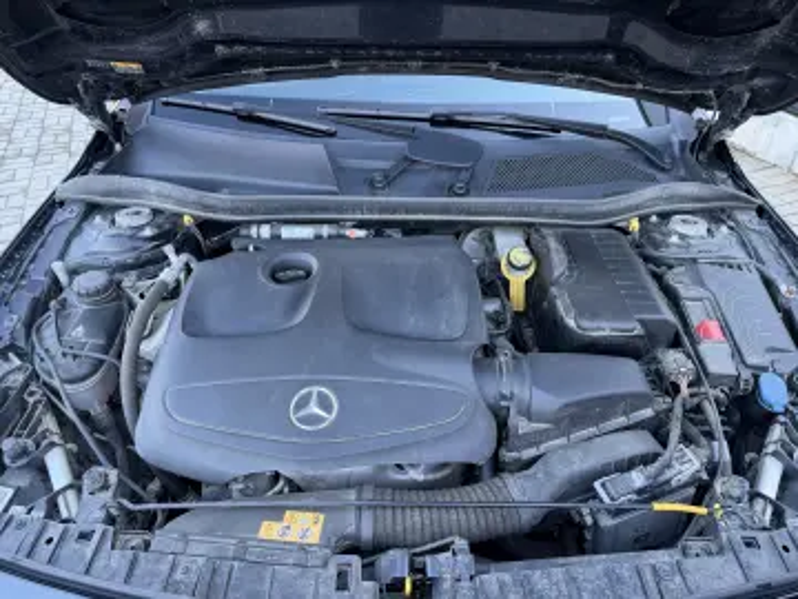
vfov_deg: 56.8
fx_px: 553
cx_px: 399
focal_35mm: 24
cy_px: 300
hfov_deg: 71.6
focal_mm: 6.76
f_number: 1.78
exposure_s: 1/100
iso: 125
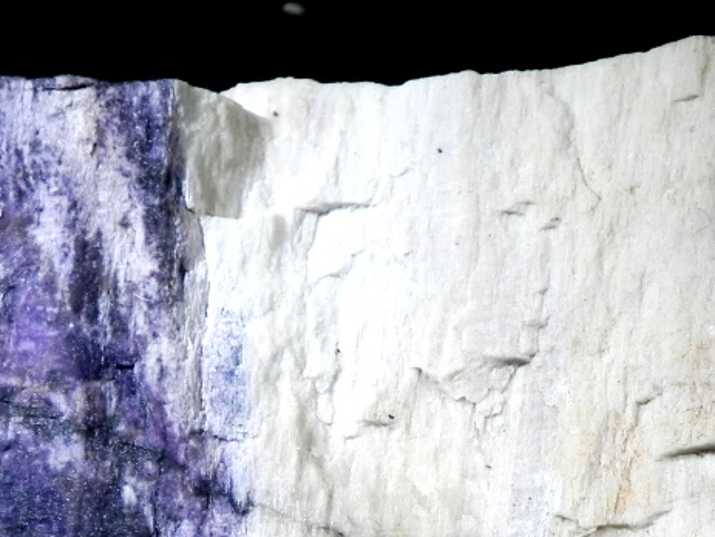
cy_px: 625
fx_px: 3679
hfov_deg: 11.1
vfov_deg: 8.3
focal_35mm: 178
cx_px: 343
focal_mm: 11.8
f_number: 3.5
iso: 160
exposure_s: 1/164
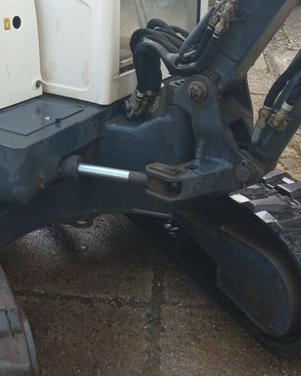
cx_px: 53
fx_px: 612
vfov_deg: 32.9
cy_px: 62
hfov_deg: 27.0
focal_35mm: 55
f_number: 1.8
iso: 50
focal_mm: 4.6
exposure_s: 1/120
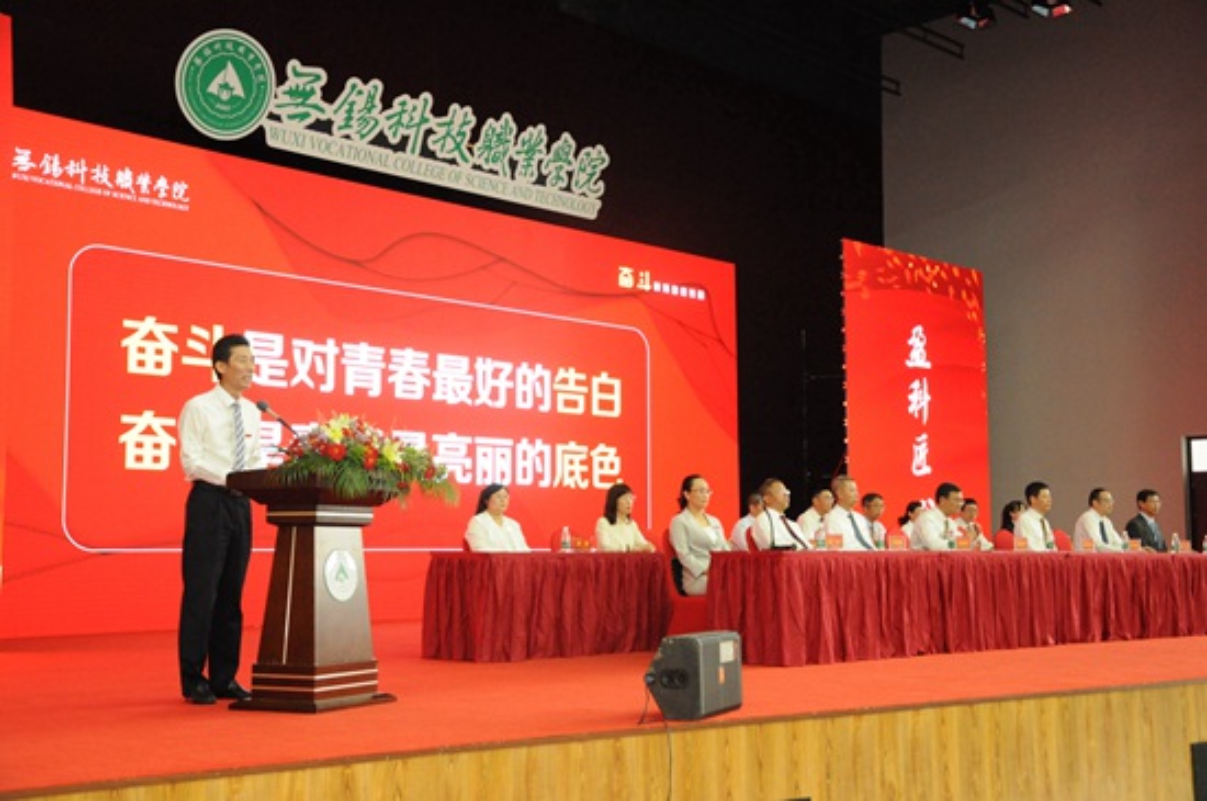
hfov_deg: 43.7
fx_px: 1507
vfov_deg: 29.8
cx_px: 604
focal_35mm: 45
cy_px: 400
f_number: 5
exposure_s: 1/60
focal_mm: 30
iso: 2500
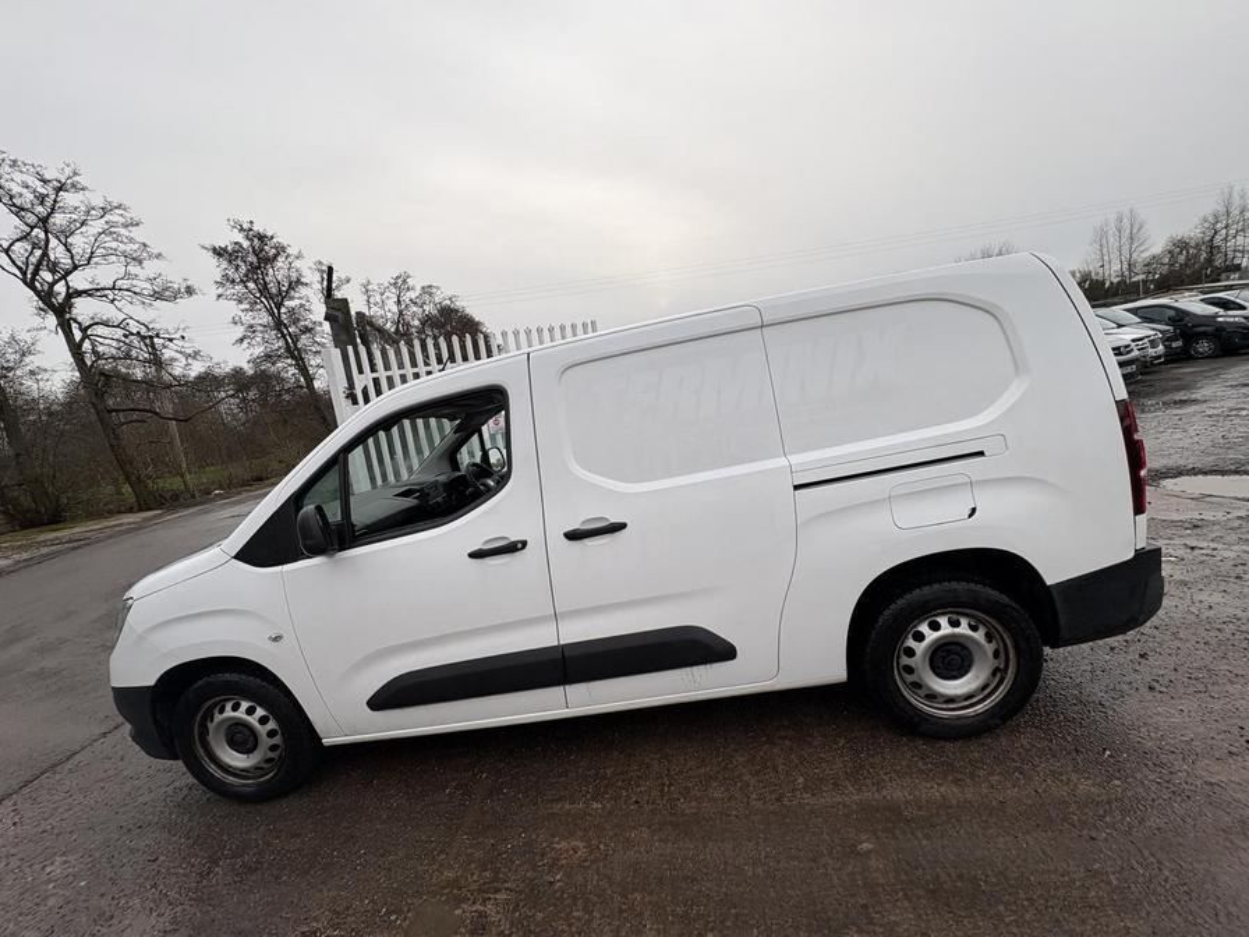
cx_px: 624
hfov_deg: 102.1
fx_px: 505
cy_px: 468
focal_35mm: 14
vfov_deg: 85.7
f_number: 2.2
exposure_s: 1/341
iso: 40
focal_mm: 2.22
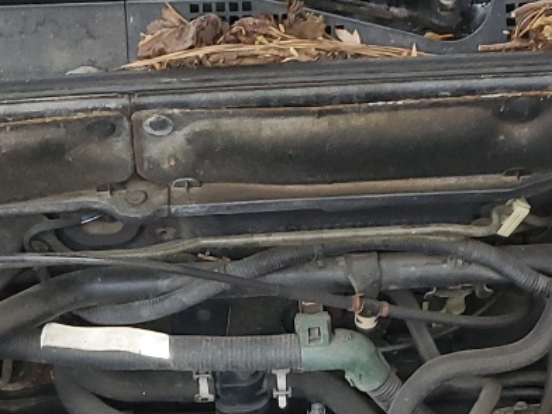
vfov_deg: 13.2
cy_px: 628
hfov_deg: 18.5
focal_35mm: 106
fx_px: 1690
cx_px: 346
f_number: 1.5
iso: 81
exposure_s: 1/120
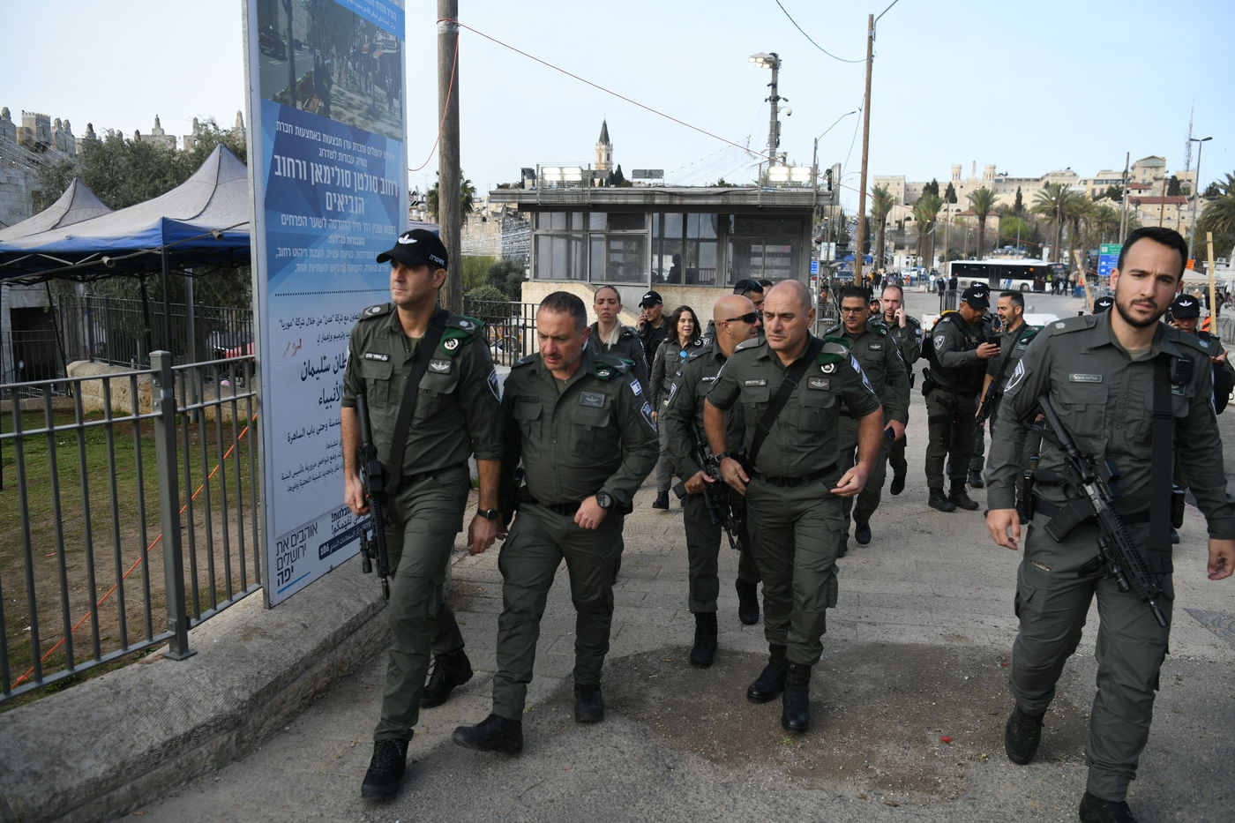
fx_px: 995
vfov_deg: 45.0
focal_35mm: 29
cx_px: 618
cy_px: 412
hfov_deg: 63.7
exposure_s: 1/800
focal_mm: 29
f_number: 3.5
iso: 200
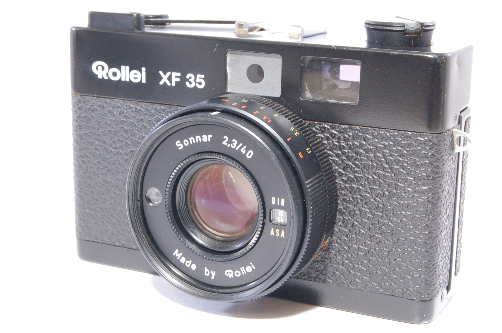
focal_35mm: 75
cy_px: 166
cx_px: 251
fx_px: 1044
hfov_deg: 27.0
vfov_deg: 18.1
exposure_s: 1/3
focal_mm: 50
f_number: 18
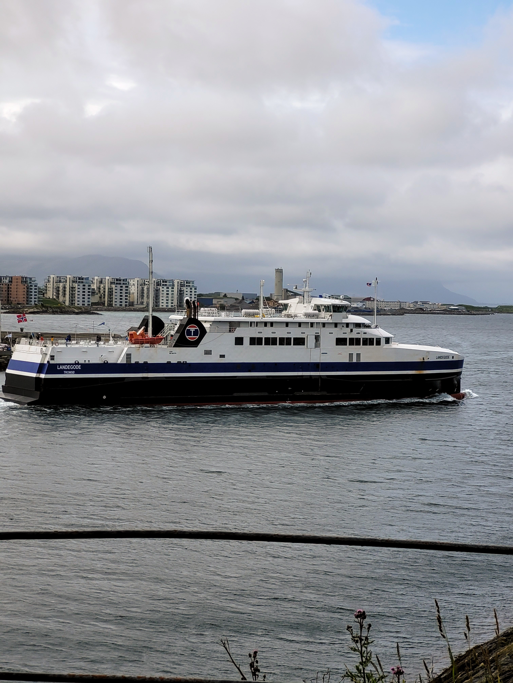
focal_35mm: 76
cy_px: 342
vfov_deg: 25.7
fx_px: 1502
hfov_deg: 19.4
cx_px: 256
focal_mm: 7.12
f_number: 2.4
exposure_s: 1/1433
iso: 25
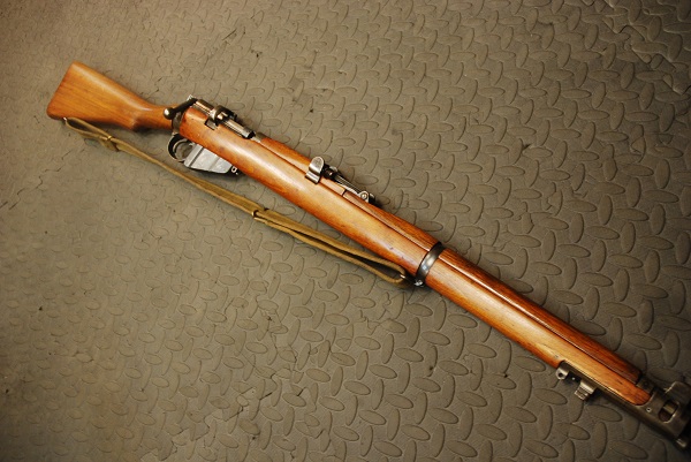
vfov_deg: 40.0
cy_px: 231
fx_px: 634
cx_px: 346
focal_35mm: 33
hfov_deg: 57.2
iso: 640
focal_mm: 22
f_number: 3.8
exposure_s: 1/30
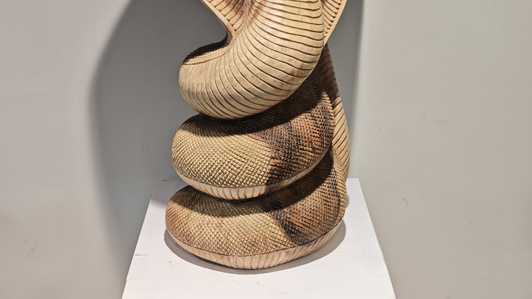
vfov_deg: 21.8
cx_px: 266
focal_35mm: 51
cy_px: -56
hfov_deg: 40.6
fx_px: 719
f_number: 1.63
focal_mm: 8.72
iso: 200
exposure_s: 1/100
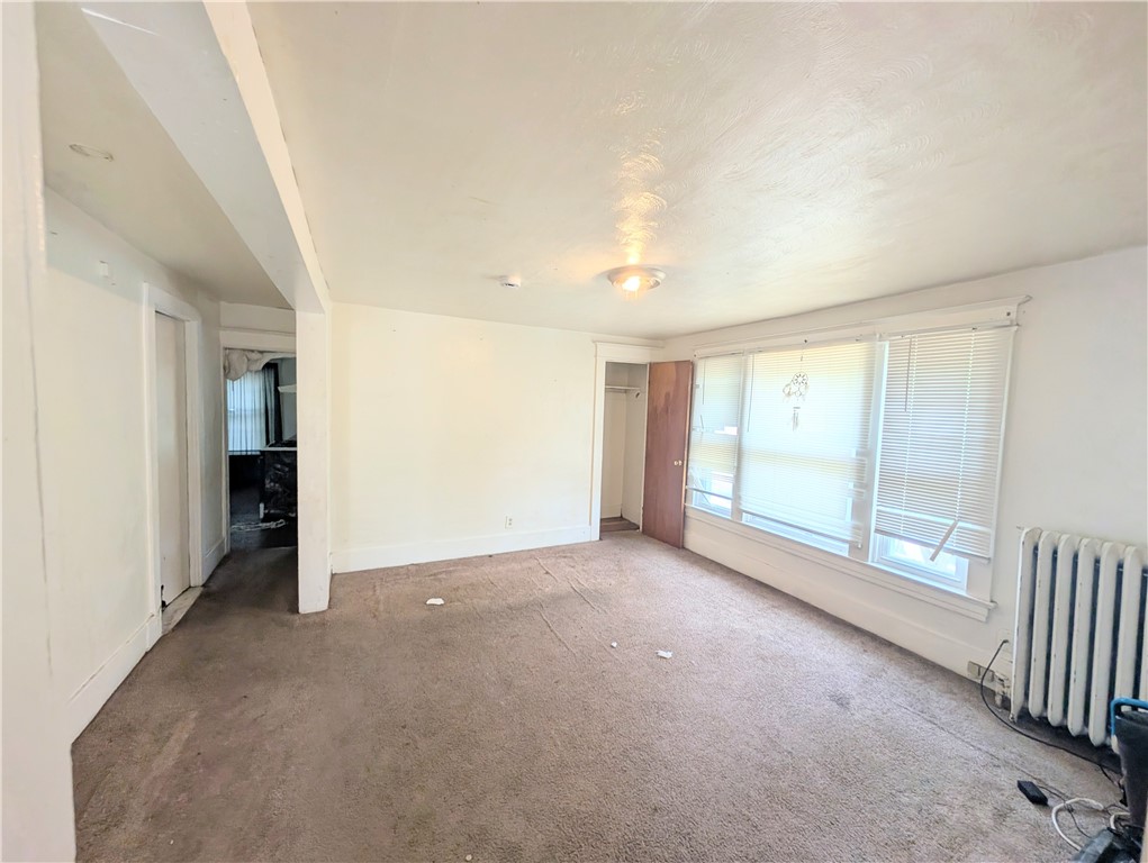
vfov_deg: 94.6
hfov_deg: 110.5
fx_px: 398
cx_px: 574
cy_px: 432
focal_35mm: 12
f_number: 1.7
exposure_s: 1/75.5
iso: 52
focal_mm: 2.02
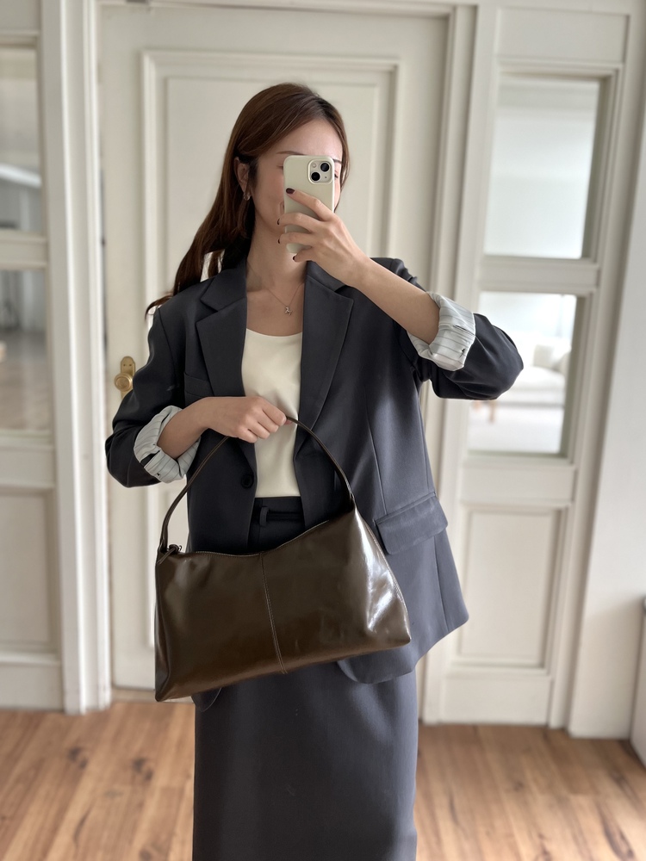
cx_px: 323
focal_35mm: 26
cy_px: 430
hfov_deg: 53.1
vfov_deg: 67.3
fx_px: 647
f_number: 1.6
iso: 125
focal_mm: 5.1
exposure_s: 1/79
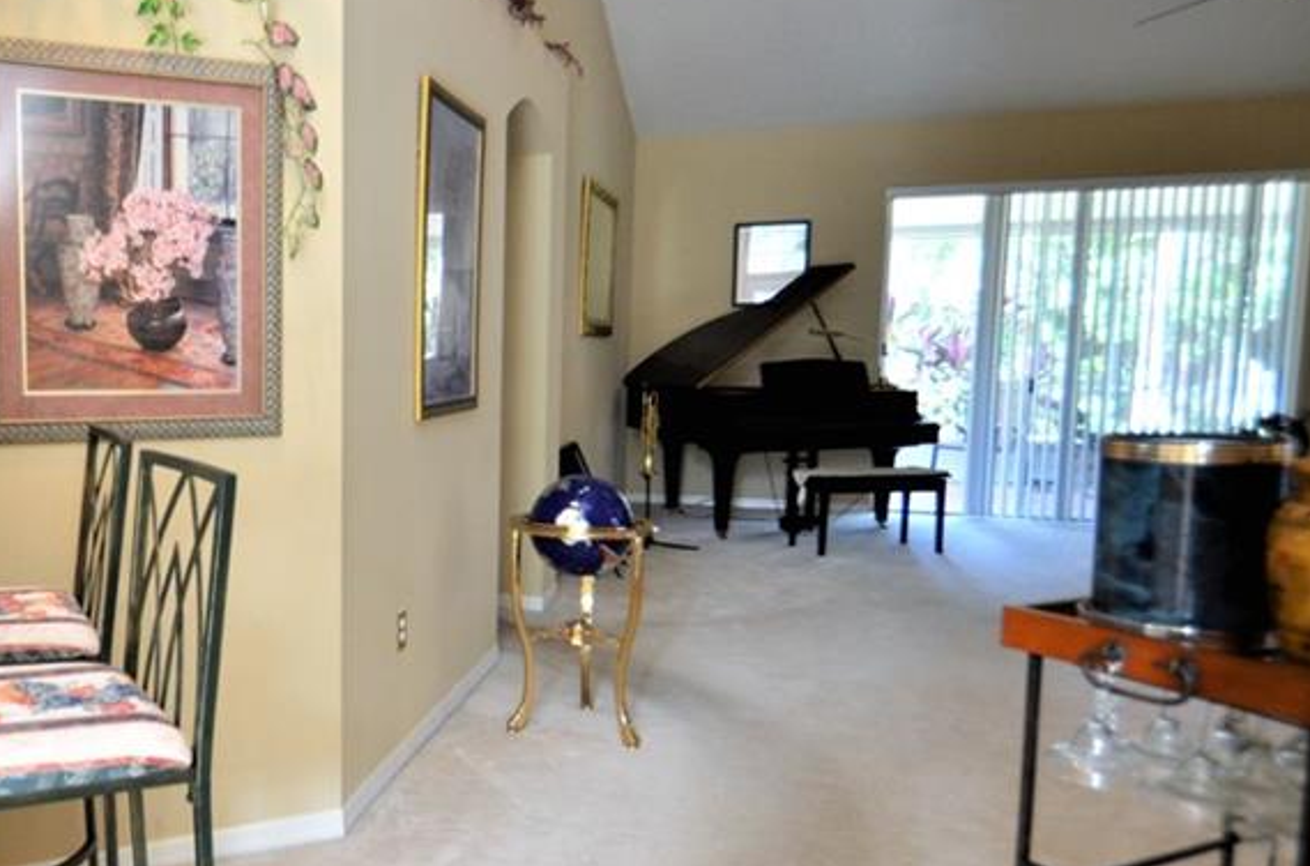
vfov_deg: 47.7
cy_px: 450
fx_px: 980
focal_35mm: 27
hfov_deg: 63.9
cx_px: 341
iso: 800
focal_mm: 10
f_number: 3.5
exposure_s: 1/60
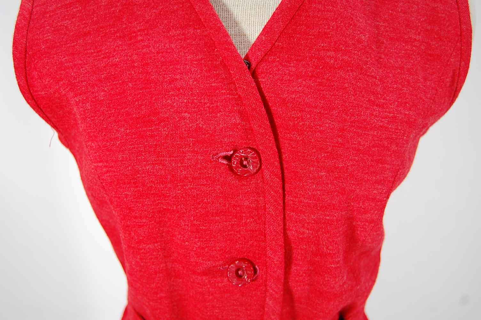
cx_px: 240
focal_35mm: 34
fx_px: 461
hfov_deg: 55.1
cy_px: 160
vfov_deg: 38.3
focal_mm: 23
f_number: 3.8
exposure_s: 1/30
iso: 640
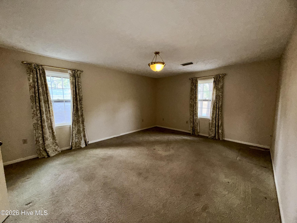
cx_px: 148
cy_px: 112
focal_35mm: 14
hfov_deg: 102.1
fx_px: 120
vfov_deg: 85.7
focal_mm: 2.22
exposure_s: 1/60
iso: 160
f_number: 2.2
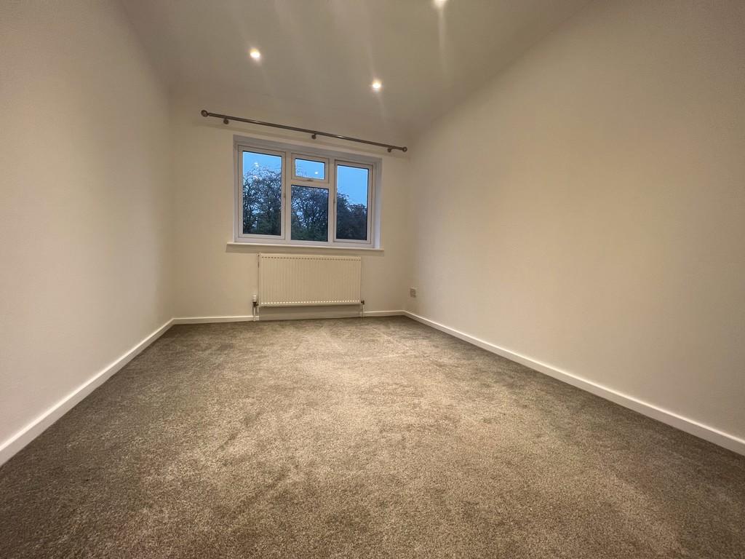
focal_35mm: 13
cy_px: 280
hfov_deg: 106.2
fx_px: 280
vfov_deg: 89.9
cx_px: 372
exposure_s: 1/50
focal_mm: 1.57
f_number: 1.8
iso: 125
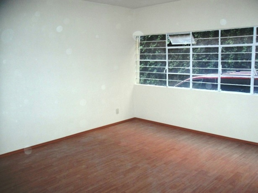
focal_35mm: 45
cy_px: 96
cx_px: 129
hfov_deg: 42.1
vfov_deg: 32.2
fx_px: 335
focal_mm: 6.3
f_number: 3.5
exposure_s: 1/45
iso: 200
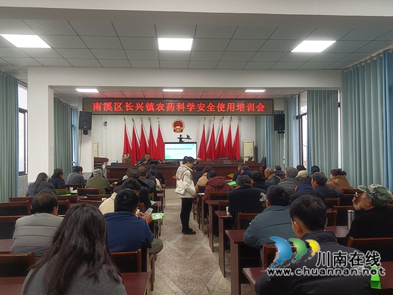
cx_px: 196
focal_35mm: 27
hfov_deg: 65.3
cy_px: 148
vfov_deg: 51.4
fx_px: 307
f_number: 1.9
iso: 410
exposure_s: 1/50
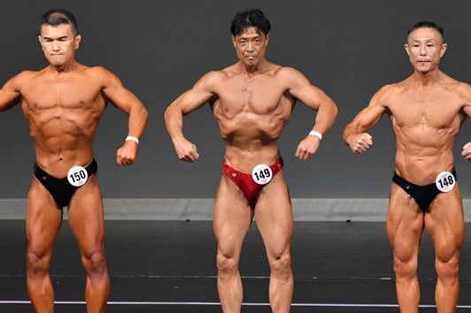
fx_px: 6001
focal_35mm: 459
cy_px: 172
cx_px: 208
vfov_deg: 3.0
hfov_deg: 4.5
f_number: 5.6
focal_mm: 210
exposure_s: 1/400
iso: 4000
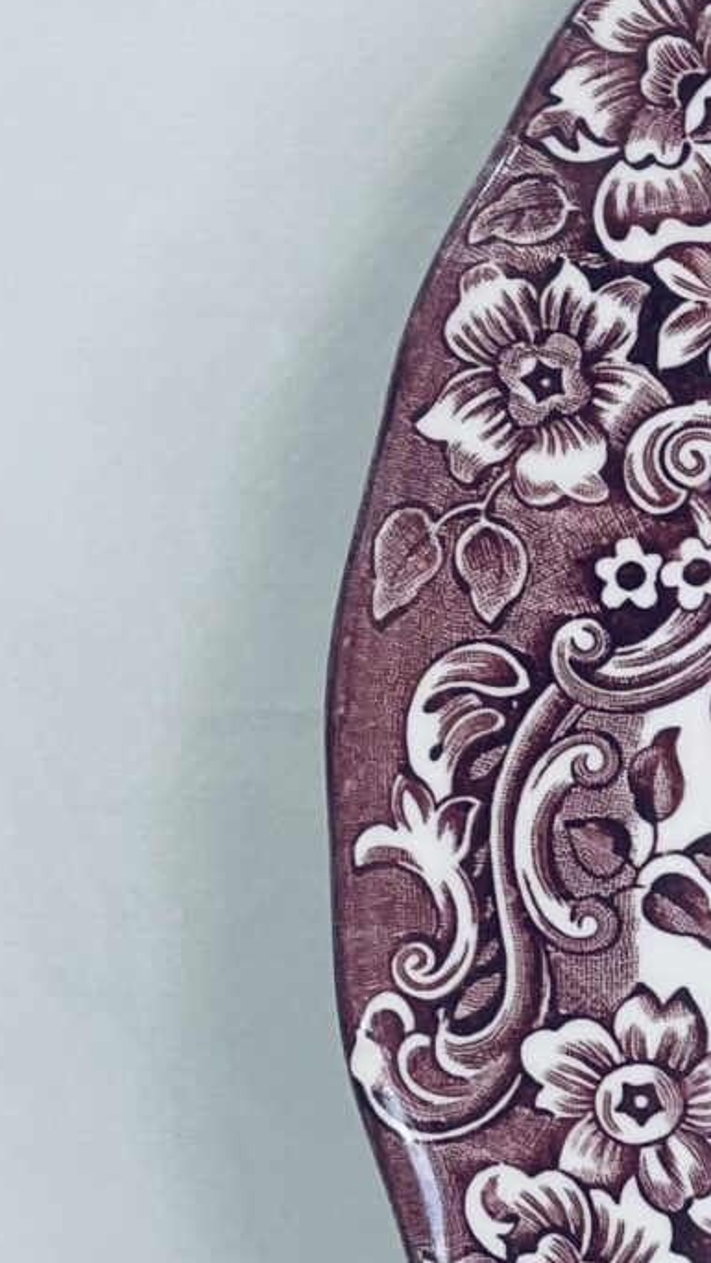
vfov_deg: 20.1
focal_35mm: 106
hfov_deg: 10.1
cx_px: 1658
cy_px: 894
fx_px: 3551
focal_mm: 4.2
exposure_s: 1/349
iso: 32
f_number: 1.6
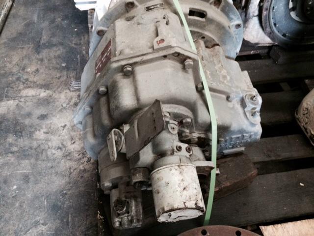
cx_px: 157
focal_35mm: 29
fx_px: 263
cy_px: 118
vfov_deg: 48.2
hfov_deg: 61.7
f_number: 2.2
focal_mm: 4.15
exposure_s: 1/15
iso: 400
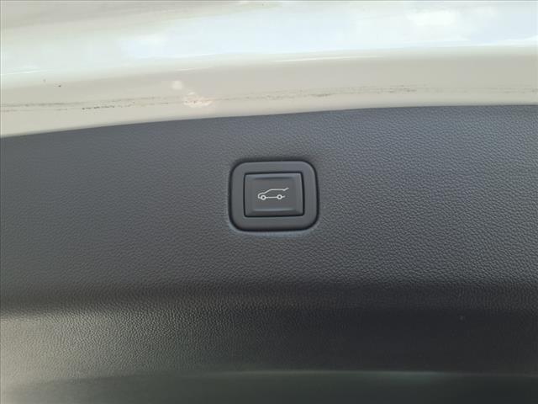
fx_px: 420
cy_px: 202
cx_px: 269
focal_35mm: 27
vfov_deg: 51.4
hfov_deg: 65.3
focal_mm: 3.58
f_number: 1.9
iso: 40
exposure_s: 1/263
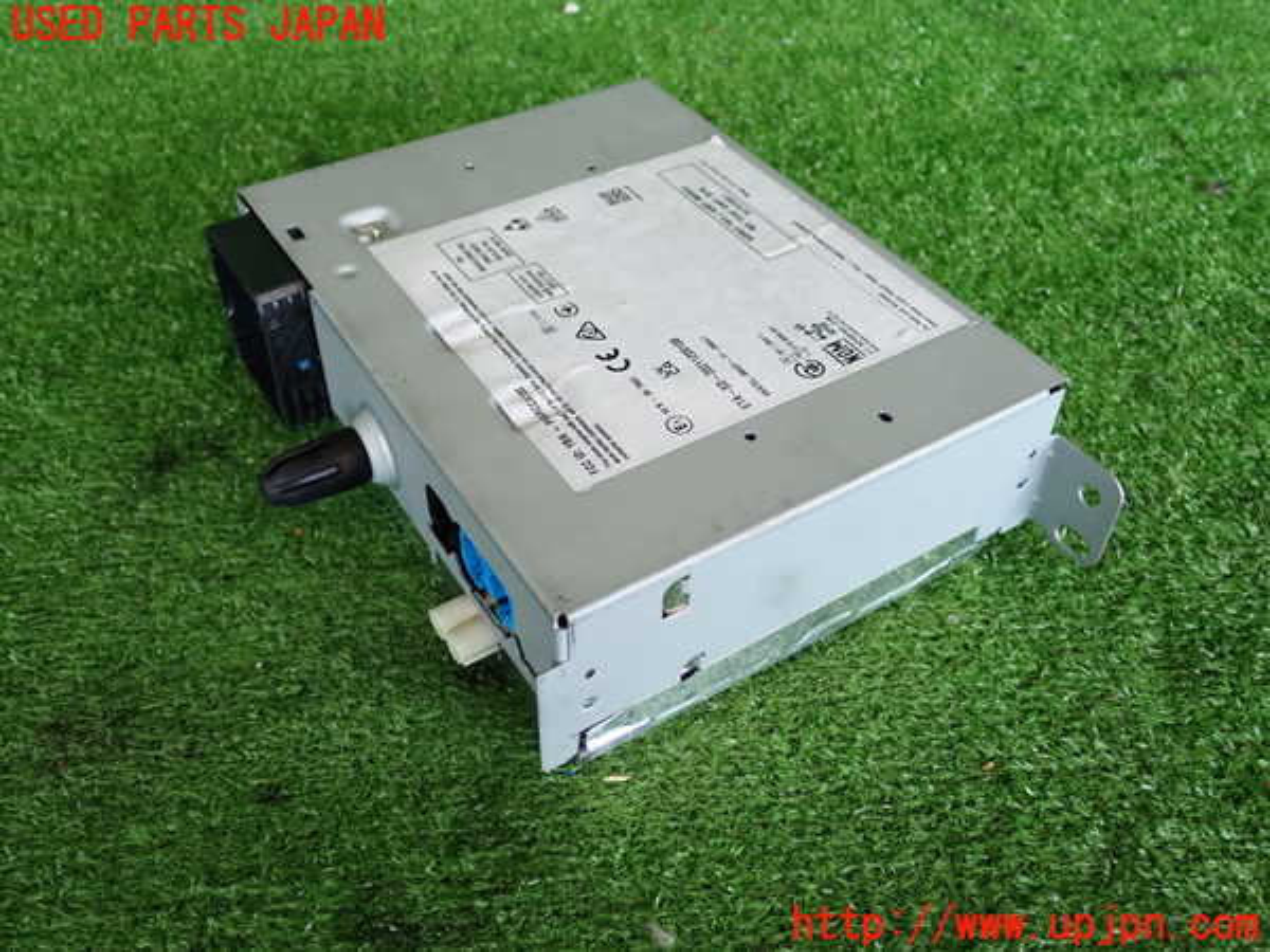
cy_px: 476
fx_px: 1174
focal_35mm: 32
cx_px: 635
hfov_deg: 56.8
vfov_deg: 44.2
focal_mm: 5.79
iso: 200
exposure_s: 1/100
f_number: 2.4
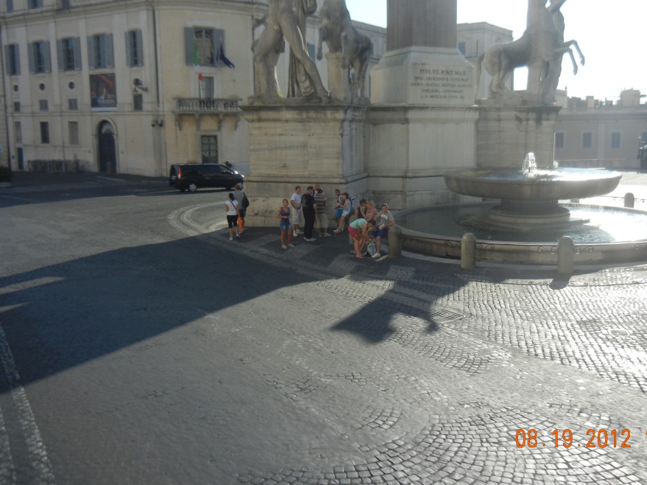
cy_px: 214
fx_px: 654
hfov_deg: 52.5
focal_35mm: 35
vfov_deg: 40.6
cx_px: 370
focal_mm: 5.4
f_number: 7
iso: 160
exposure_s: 1/364
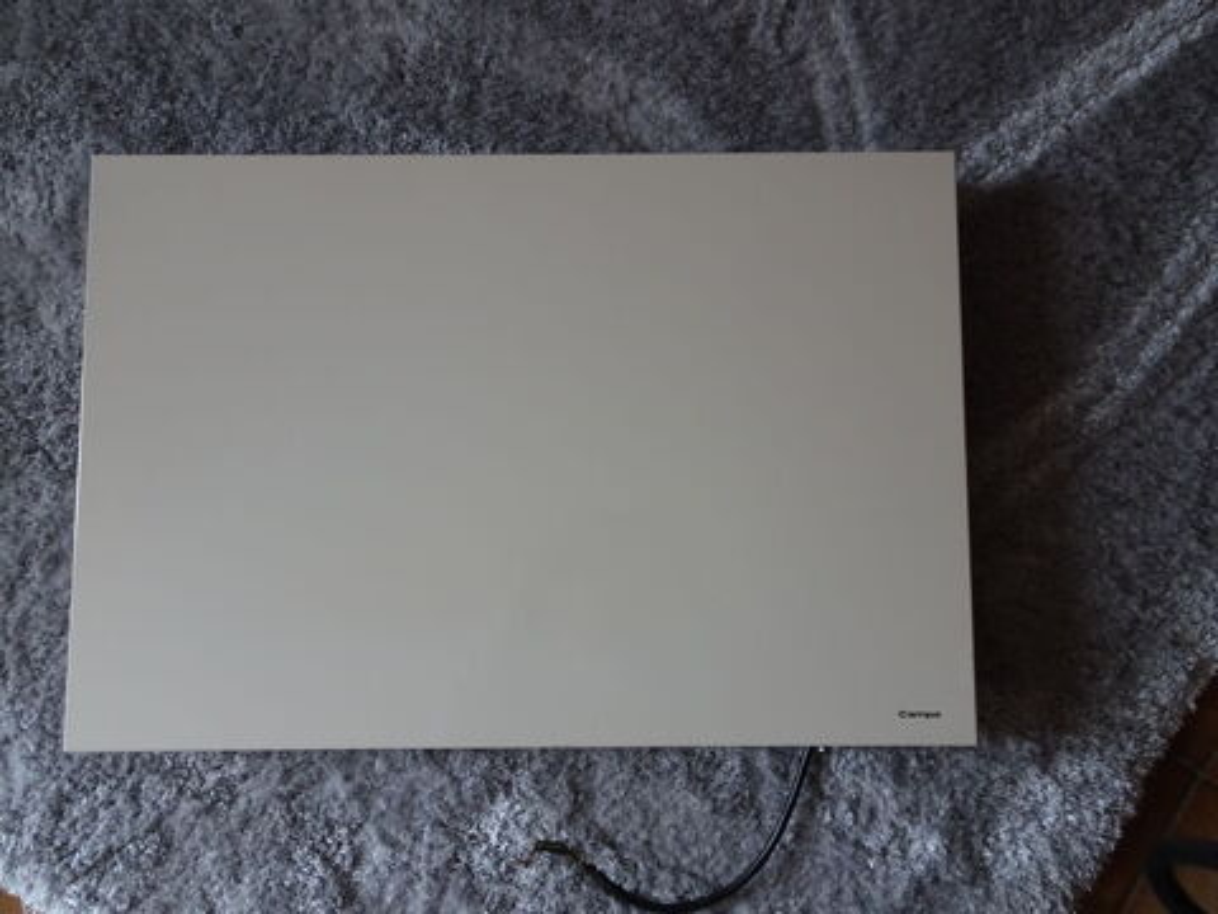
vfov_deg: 56.8
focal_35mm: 24
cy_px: 457
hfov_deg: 71.6
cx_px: 609
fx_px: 844
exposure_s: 1/30
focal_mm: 4.1
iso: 320
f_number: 3.5
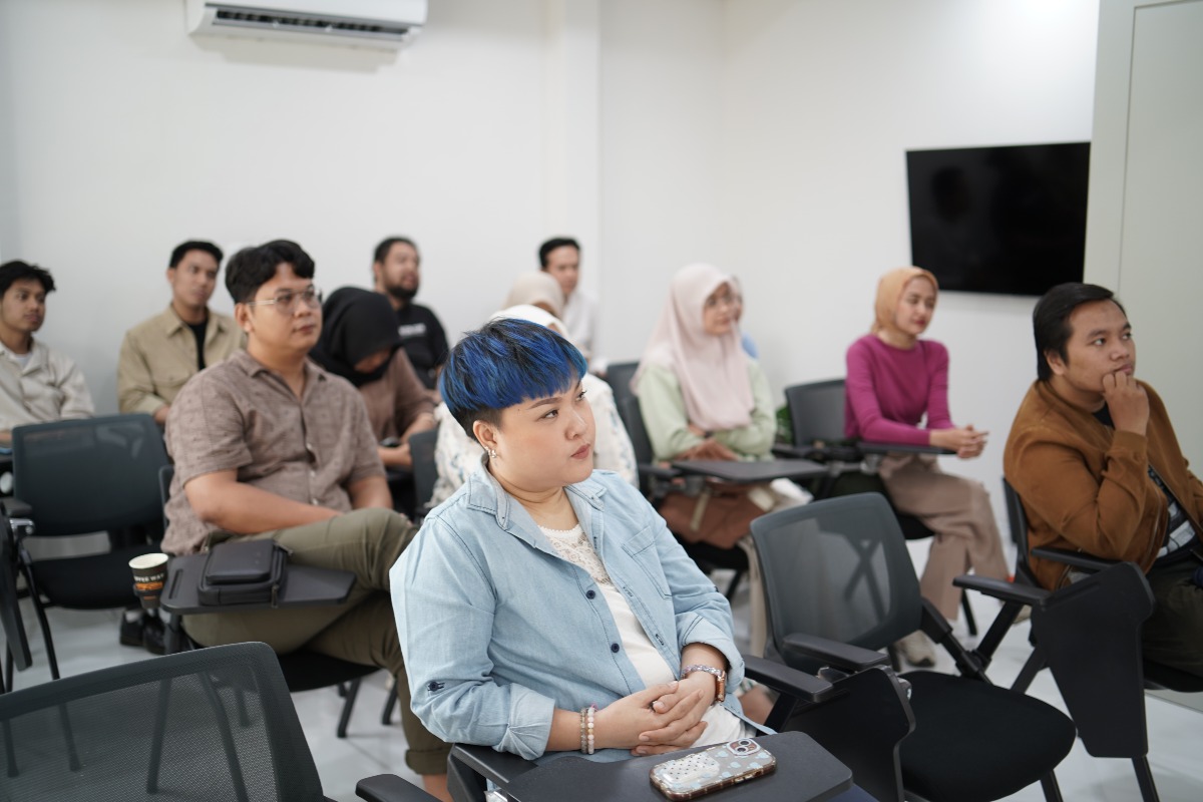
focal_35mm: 35
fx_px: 1169
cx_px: 602
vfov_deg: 37.9
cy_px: 401
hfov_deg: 54.4
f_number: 1.8
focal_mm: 35
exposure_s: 1/50
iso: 125
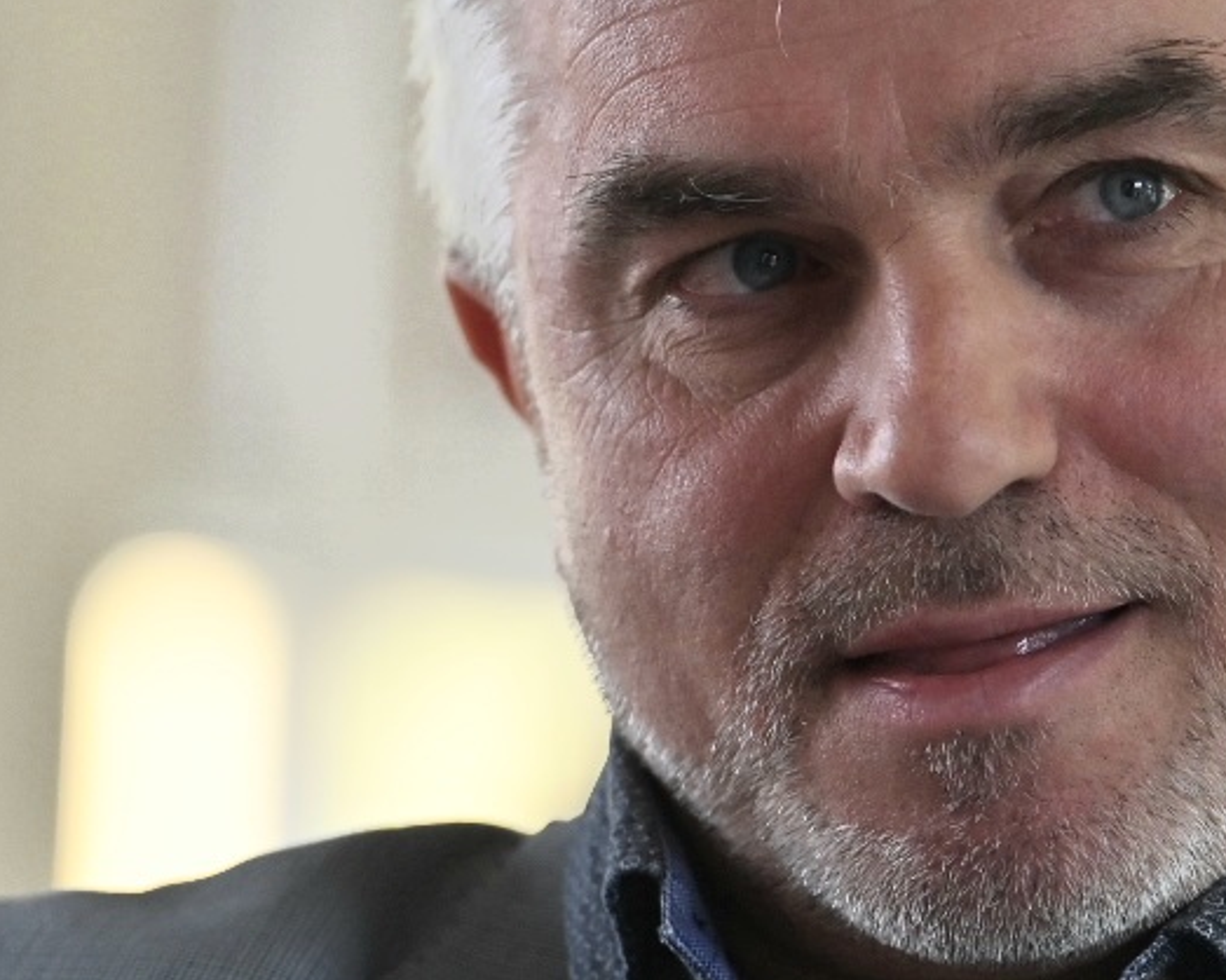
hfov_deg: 5.1
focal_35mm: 378
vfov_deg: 4.1
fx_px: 13711
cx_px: 1060
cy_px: 544
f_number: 2.8
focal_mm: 130
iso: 280
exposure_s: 1/400
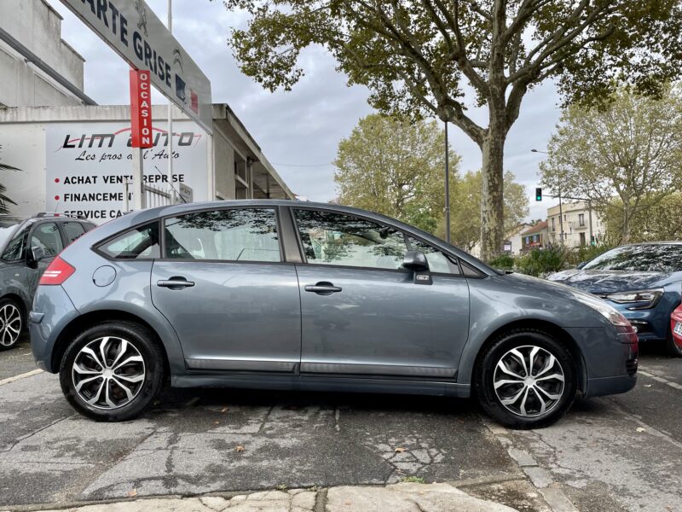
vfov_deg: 53.1
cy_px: 256
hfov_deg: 67.3
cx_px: 341
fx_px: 512
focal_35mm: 26
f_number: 1.6
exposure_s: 1/932
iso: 32
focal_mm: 4.2
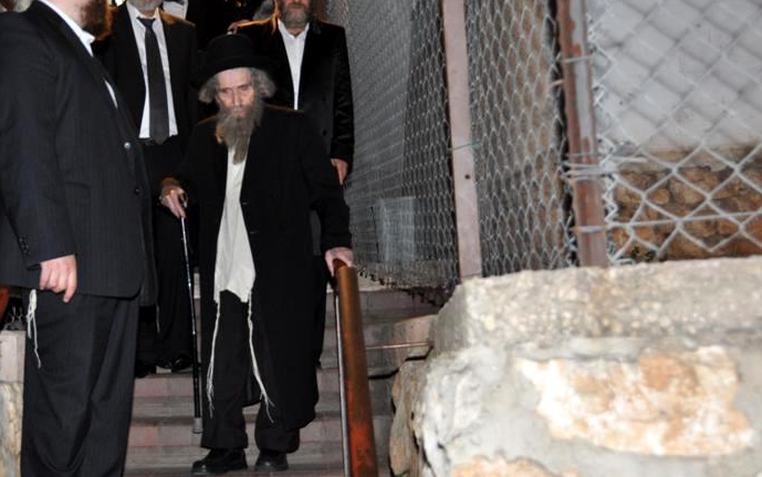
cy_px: 141
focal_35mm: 59
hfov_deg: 34.0
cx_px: 216
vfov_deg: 21.9
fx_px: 1226
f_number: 4
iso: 720
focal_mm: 26
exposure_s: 1/60
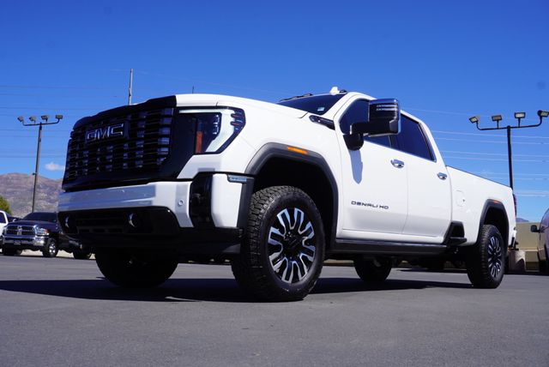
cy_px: 184
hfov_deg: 55.1
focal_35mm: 34
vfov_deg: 38.4
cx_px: 274
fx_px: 527
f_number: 10
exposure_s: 1/200
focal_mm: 23
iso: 100
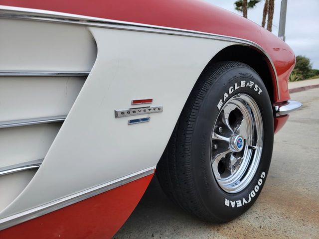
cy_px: 120
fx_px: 221
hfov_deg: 71.6
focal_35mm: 24
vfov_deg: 56.8
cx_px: 160
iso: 16
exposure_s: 1/492
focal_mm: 6.7
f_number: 1.8
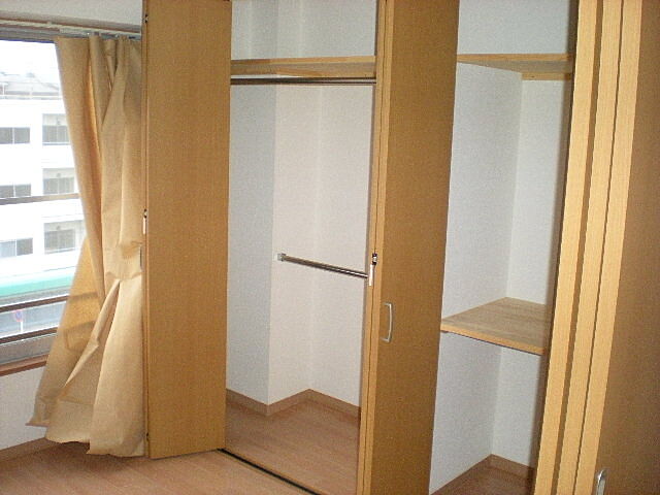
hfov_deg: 49.0
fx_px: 725
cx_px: 330
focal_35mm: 38
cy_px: 248
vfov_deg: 37.7
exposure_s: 1/60
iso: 441
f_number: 3.1
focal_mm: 6.3
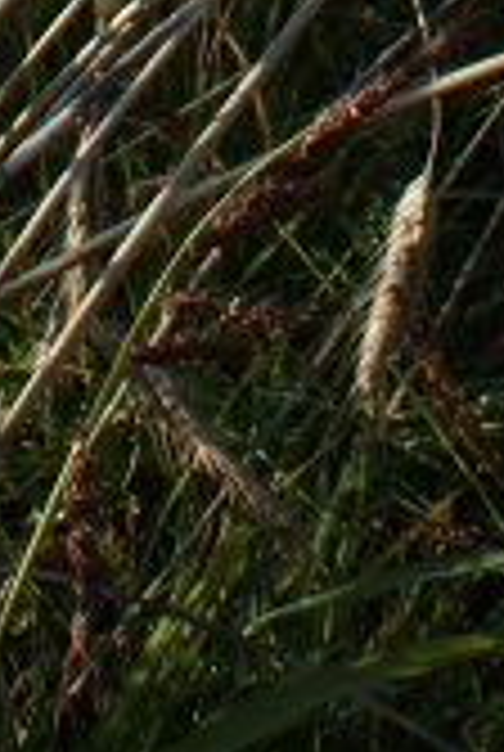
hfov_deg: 8.0
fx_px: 3597
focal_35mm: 172
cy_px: -1279
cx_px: 432
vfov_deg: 9.9
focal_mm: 20
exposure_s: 1/100
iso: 100
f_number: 11
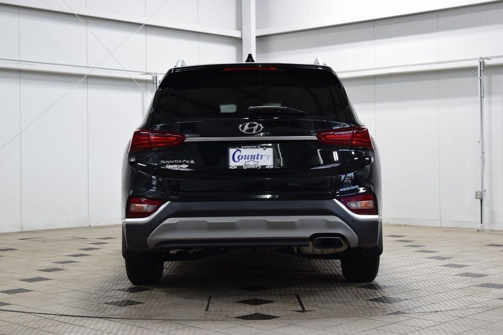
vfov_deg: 22.6
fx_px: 838
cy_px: 168
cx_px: 252
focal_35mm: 60
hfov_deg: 33.4
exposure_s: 1/15
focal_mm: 40
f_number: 6.3
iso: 450
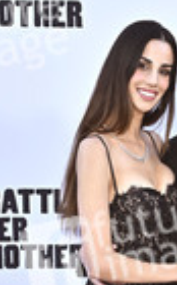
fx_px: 1015
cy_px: 348
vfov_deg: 15.4
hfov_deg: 9.9
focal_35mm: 131
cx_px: 185
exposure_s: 1/320
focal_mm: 45
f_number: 5.6
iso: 800
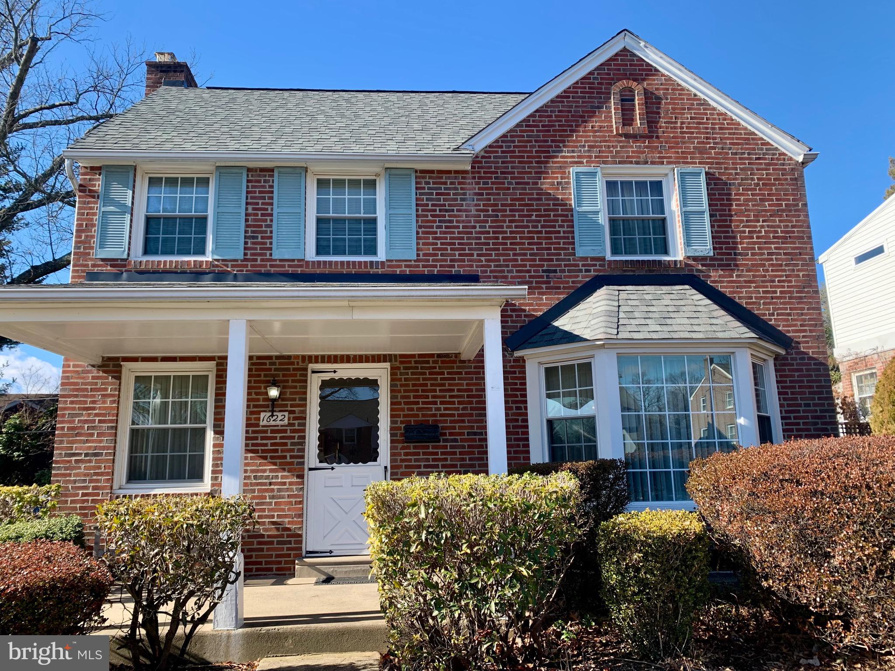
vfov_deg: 53.1
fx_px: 672
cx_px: 448
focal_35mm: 26
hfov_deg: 67.3
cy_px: 336
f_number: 1.8
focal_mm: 4.25
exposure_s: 1/692
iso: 25
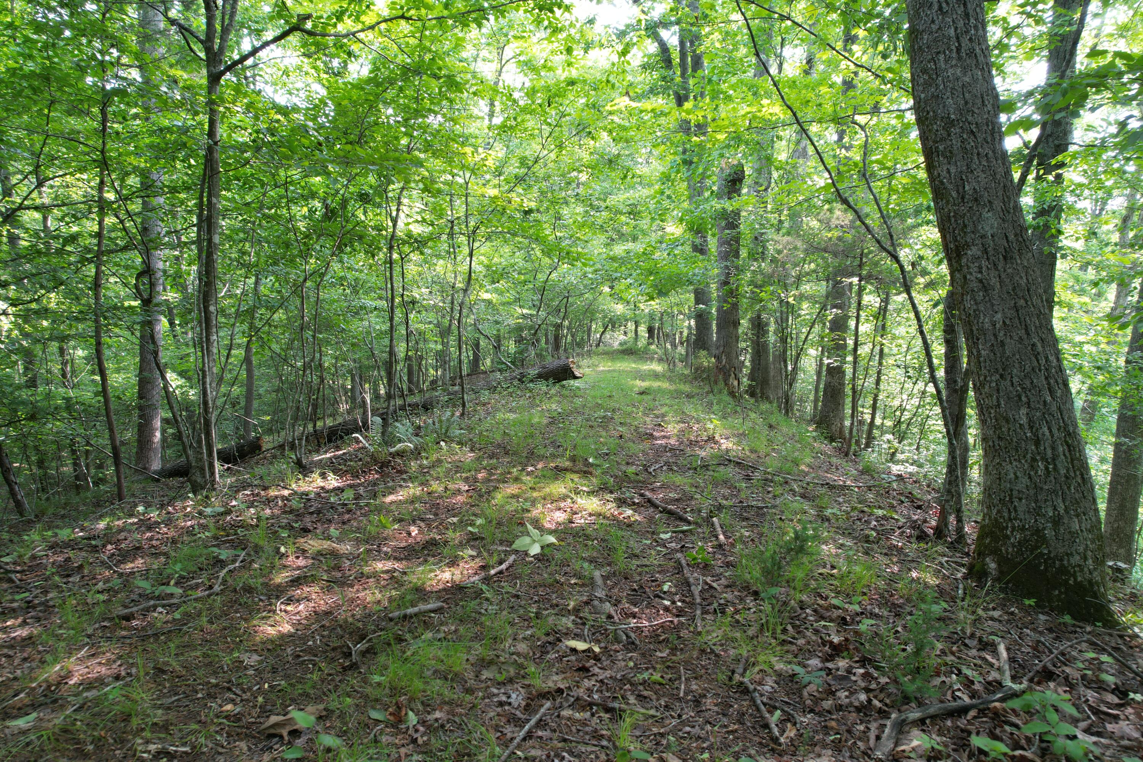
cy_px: 381
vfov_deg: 57.2
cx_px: 572
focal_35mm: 22
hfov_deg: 78.6
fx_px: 698
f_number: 2.8
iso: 140
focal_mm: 8.38
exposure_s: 1/15
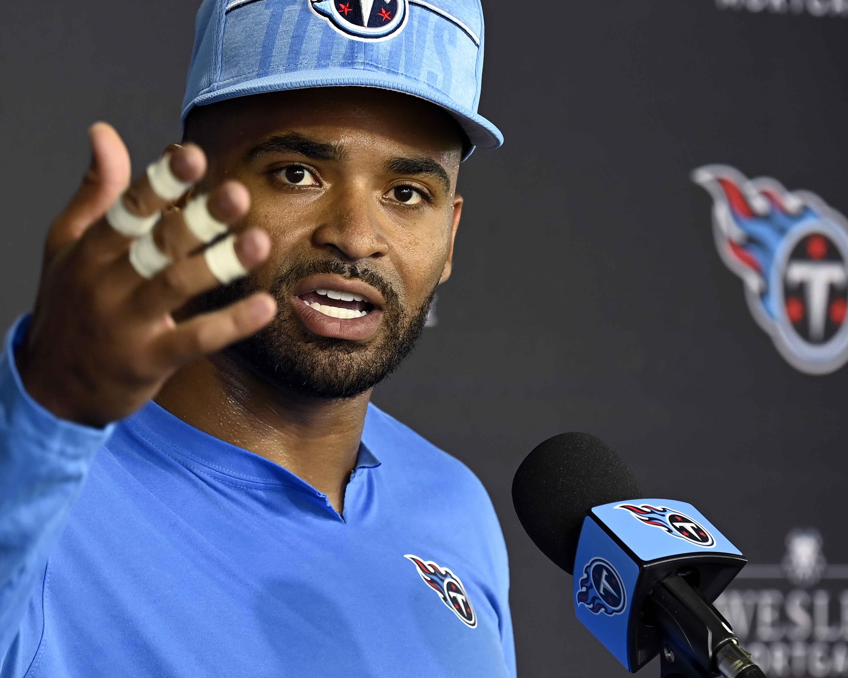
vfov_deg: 5.3
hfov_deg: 6.6
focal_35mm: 294
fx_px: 7378
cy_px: 296
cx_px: 315
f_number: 5
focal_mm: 230
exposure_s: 1/320
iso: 640
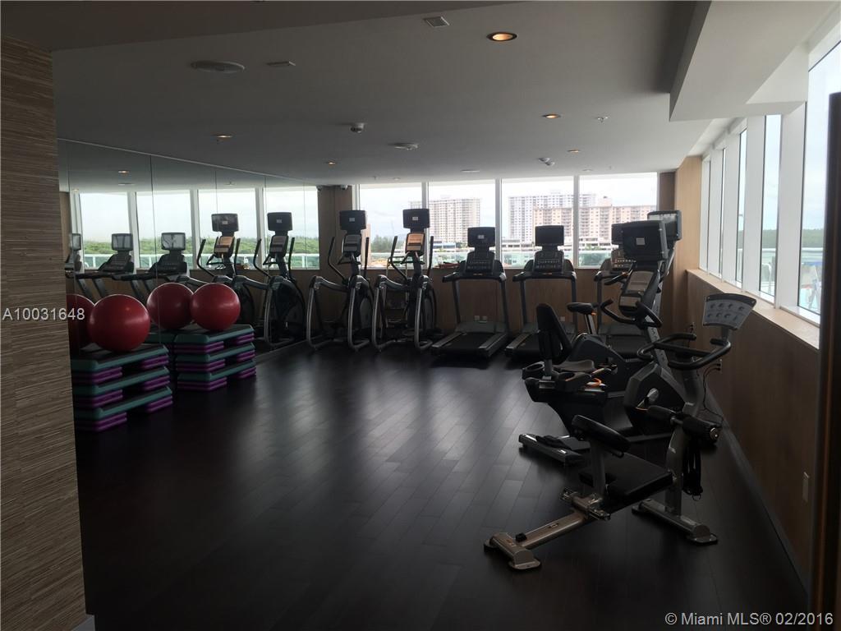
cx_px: 420
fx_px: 705
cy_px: 316
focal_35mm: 29
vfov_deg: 48.2
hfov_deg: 61.7
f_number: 2.2
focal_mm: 4.15
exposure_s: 1/40
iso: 32
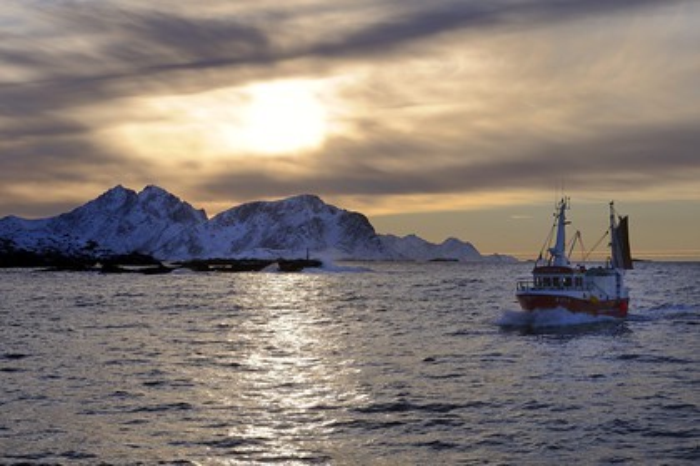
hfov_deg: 28.8
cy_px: 233
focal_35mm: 70
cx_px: 350
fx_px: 1361
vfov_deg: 19.5
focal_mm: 70
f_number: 16
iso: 200
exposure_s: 1/250
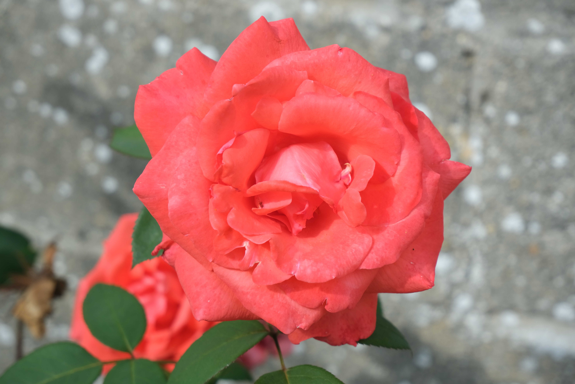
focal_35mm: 68
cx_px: 288
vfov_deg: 20.0
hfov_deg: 29.7
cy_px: 192
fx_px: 1086
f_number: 5.6
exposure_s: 1/180
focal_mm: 45
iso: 160
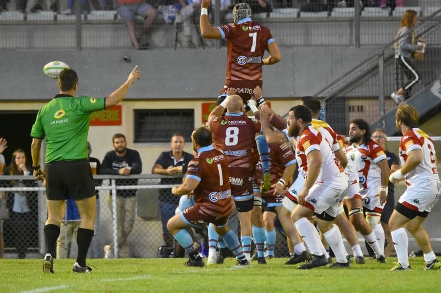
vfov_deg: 2.9
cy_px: 146
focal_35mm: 480
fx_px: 5875
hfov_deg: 4.3
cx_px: 220
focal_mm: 320
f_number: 5.6
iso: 6400
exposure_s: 1/500
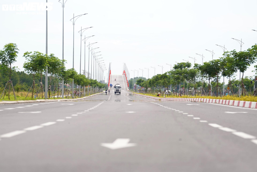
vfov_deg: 6.9
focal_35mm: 200
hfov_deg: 10.3
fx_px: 1428
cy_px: 86
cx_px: 128
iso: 250
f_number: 4.5
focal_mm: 200
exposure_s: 1/1000
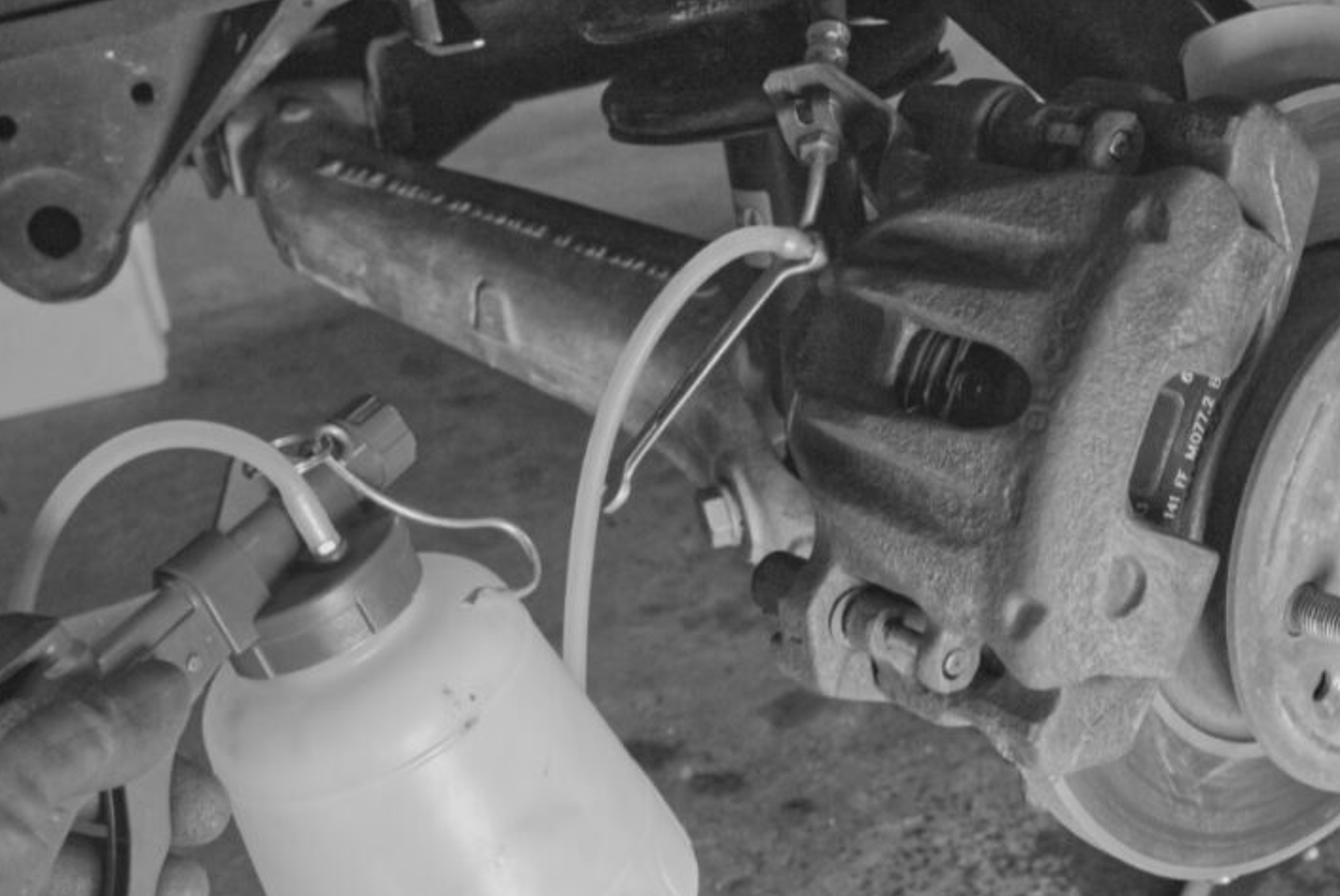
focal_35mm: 55
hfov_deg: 36.2
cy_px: 495
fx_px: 2049
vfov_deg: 24.7
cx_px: 730
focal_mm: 38
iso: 2000
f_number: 8
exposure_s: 1/100
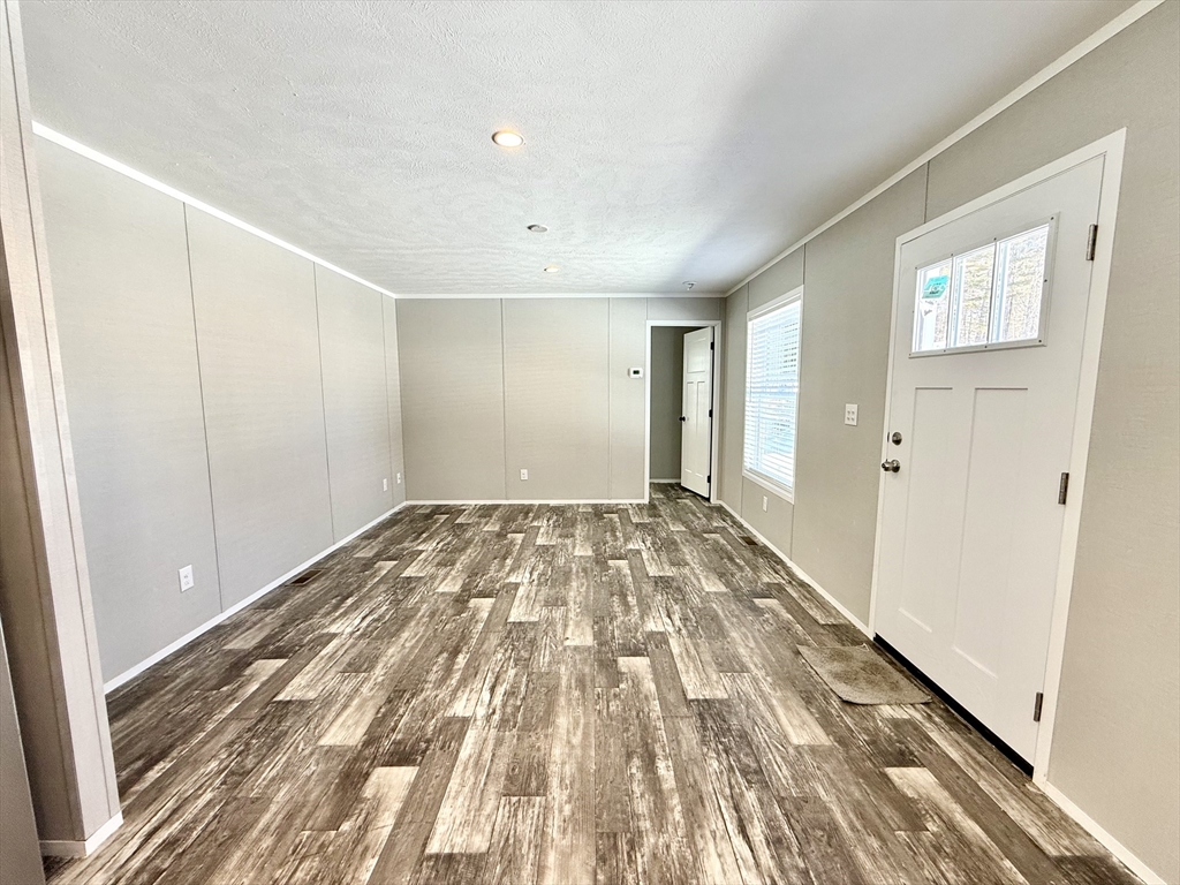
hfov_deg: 102.1
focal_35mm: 14
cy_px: 442
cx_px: 590
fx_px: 477
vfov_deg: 85.7
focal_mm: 2.22
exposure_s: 1/120
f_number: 2.2
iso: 125
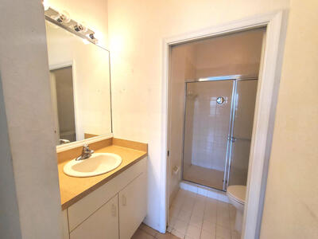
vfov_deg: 89.9
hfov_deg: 106.2
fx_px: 119
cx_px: 159
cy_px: 120
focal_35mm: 13
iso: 125
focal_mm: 1.8
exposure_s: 1/60
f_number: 2.2
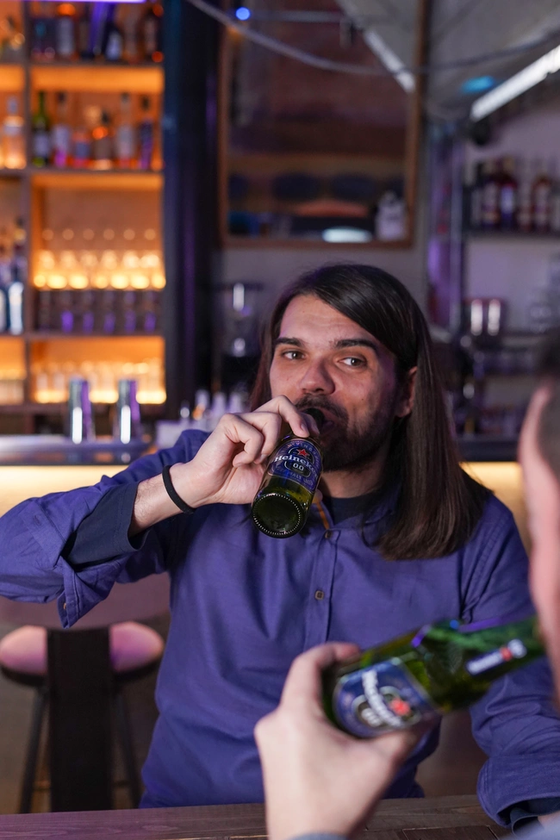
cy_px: 420
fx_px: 1167
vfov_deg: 39.6
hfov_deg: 27.0
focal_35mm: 50
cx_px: 280
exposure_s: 1/320
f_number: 3.2
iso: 3200
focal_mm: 50
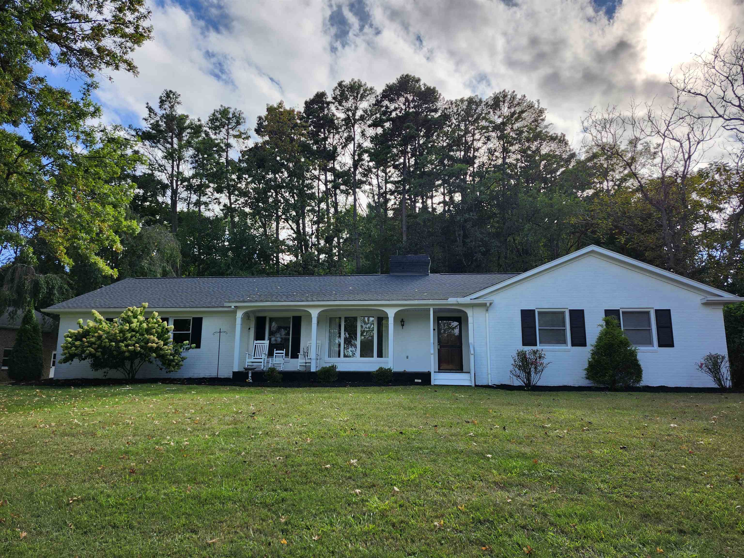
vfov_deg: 58.9
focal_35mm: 23
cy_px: 279
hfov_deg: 73.9
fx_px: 494
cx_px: 372
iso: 25
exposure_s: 1/1160
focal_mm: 5.54
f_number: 1.8
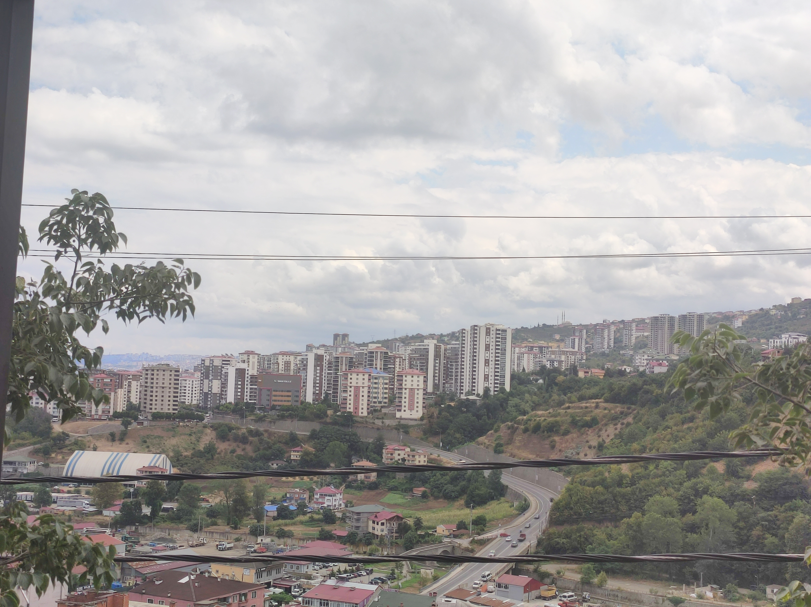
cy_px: 304
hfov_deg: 91.1
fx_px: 398
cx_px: 406
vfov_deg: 74.6
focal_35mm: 17
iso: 50
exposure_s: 1/1058
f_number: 1.79
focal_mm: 4.74
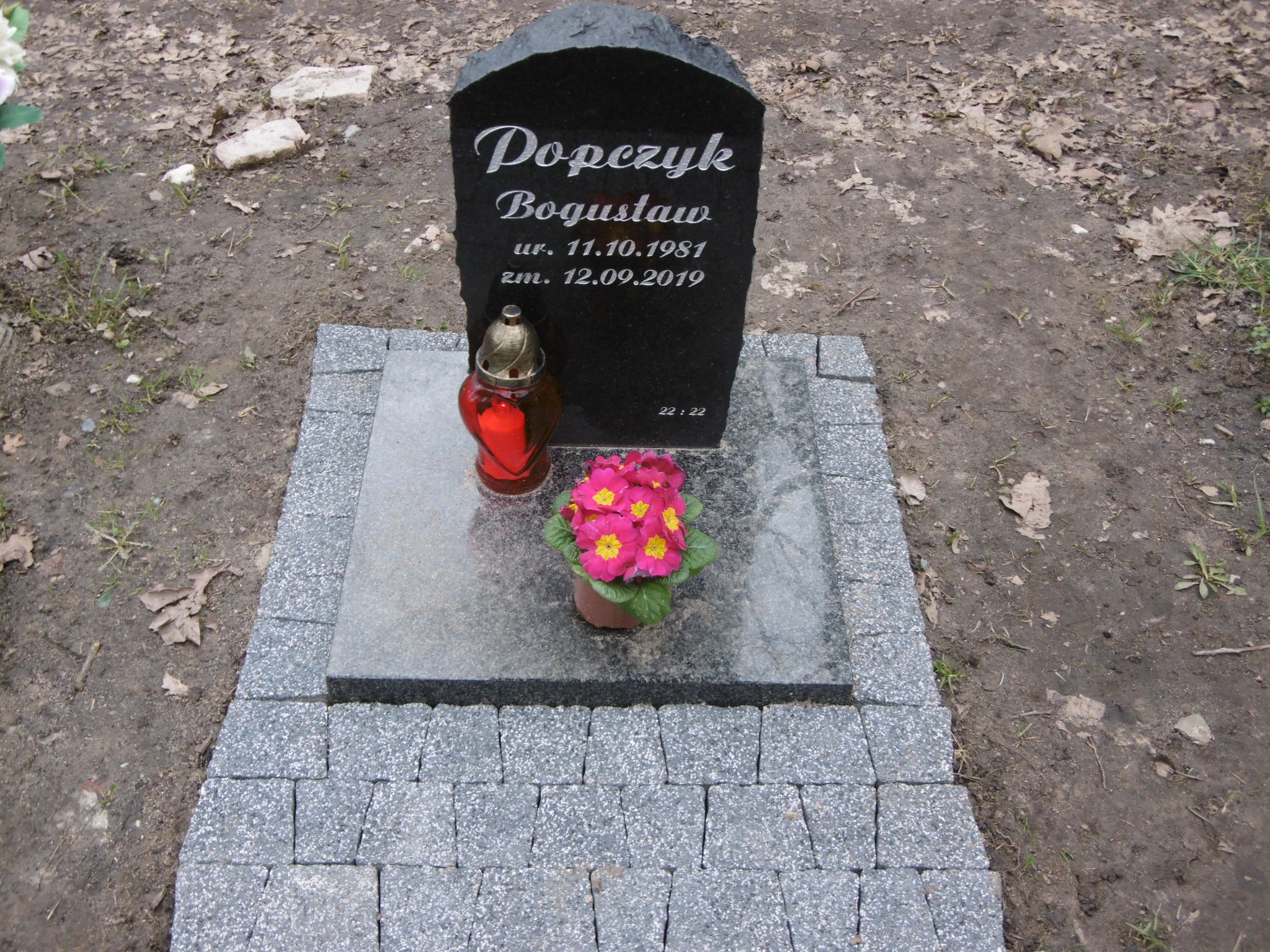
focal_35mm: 43
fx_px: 1578
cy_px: 476
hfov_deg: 43.9
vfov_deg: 33.6
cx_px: 635
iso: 100
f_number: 3.8
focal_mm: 7.7
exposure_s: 1/80
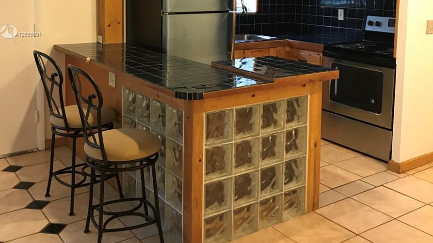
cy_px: 34
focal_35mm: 41
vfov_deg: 28.1
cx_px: 216
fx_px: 471
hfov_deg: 49.4
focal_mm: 3.99
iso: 50
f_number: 1.8
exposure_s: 1/15
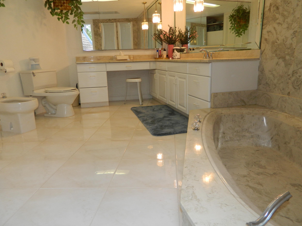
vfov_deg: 53.1
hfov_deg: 67.3
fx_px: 227
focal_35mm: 26
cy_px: 116
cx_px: 157
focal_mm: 4.5
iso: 100
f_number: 3.1
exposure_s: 1/30
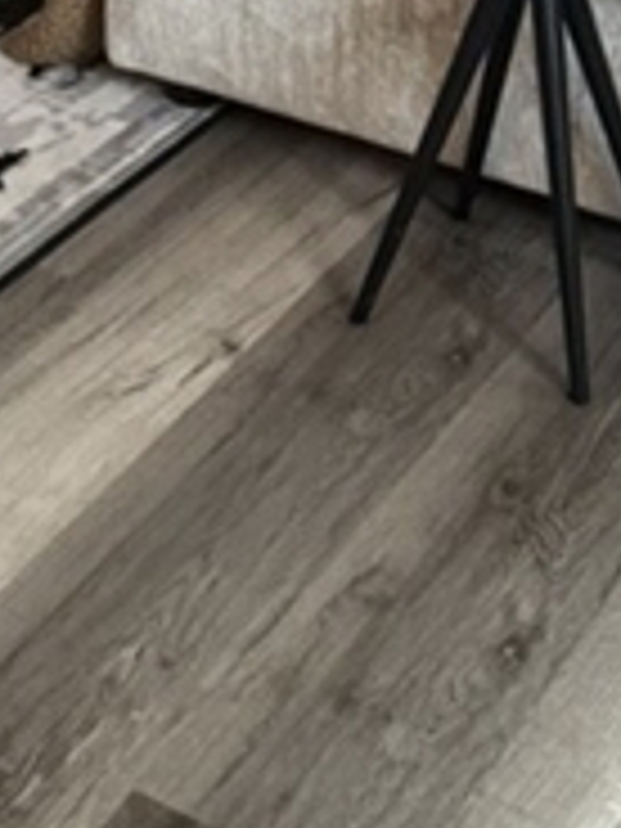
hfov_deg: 14.4
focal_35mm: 100
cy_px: -266
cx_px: -86
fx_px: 2392
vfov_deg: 18.2
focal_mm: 6.76
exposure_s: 1/40
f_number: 1.78
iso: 800
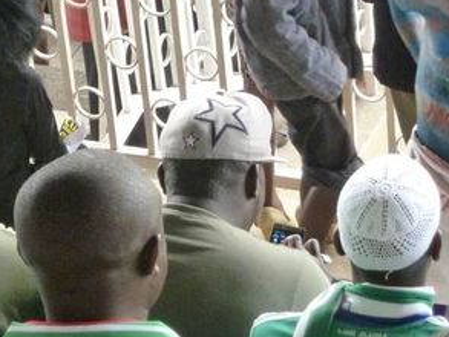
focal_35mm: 175
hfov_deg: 11.2
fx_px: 2271
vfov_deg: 8.5
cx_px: 374
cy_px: 67
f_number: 4.3
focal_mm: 14.7
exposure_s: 1/80
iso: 800
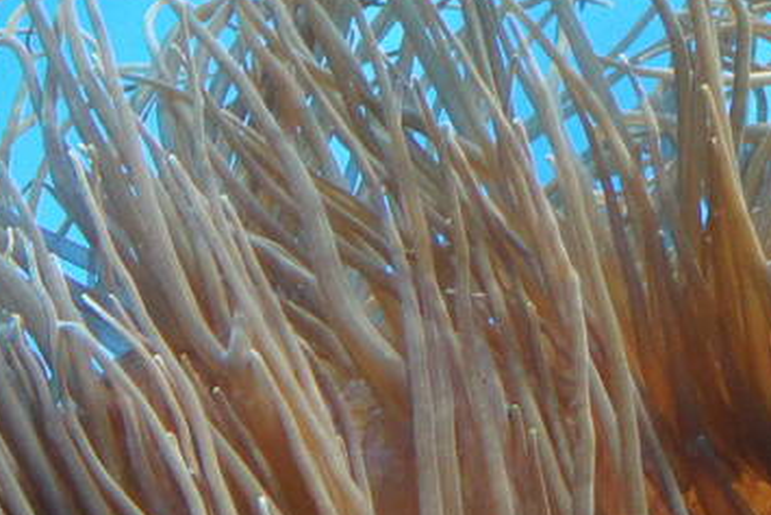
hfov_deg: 10.1
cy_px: 642
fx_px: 4349
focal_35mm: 203
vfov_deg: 6.7
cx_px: 593
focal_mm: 30
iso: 1250
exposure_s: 1/125
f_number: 2.8
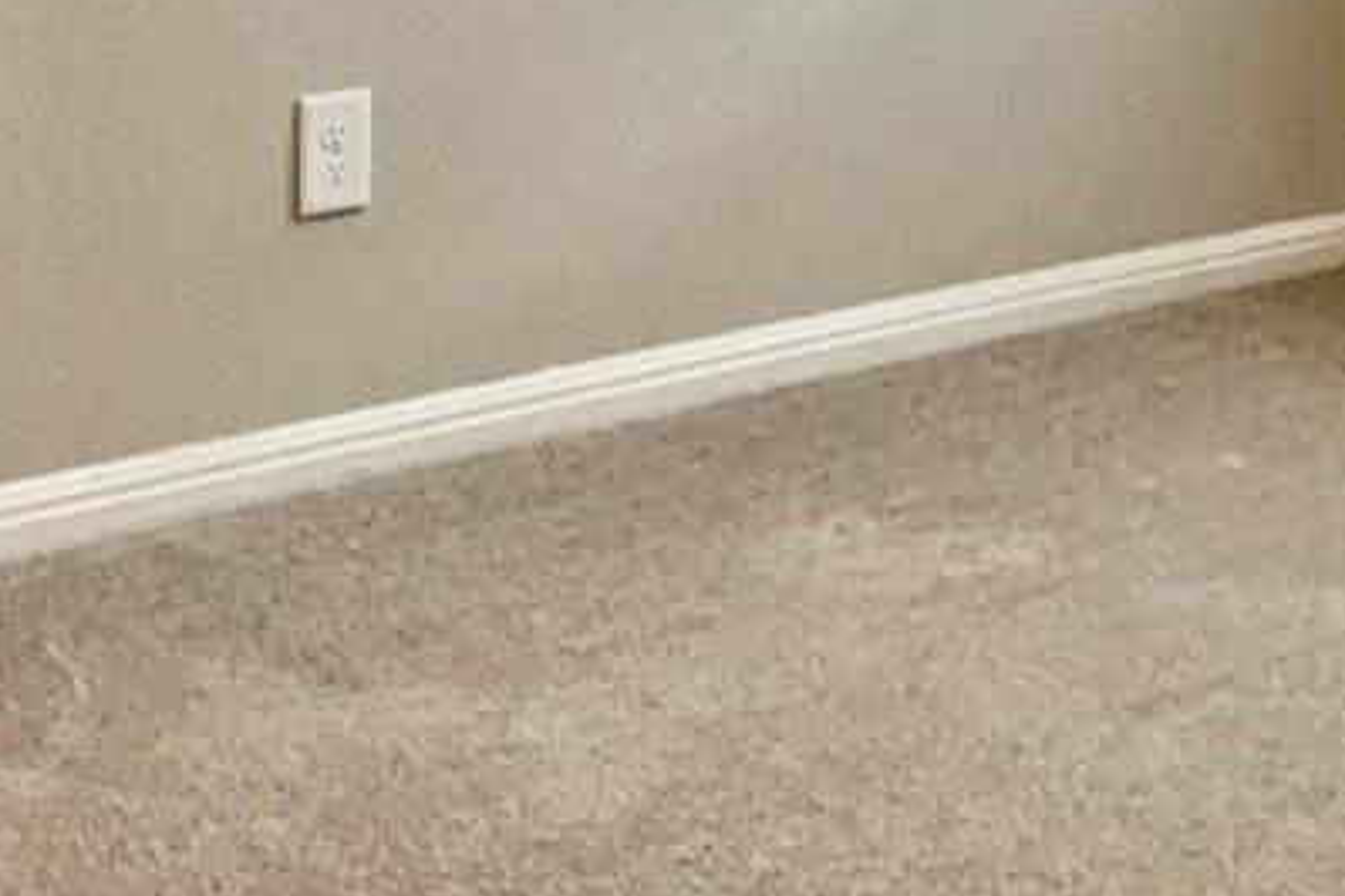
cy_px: -313
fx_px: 2690
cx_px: 614
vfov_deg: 17.6
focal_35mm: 72
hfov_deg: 28.1
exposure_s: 1/100
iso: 125
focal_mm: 3
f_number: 1.8
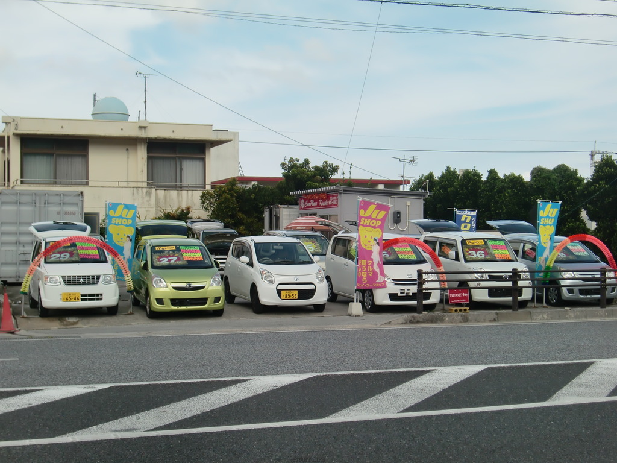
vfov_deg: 26.6
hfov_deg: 34.9
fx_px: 980
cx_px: 308
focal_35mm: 55
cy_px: 232
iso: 64
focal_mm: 9.8
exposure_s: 1/640
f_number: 3.6
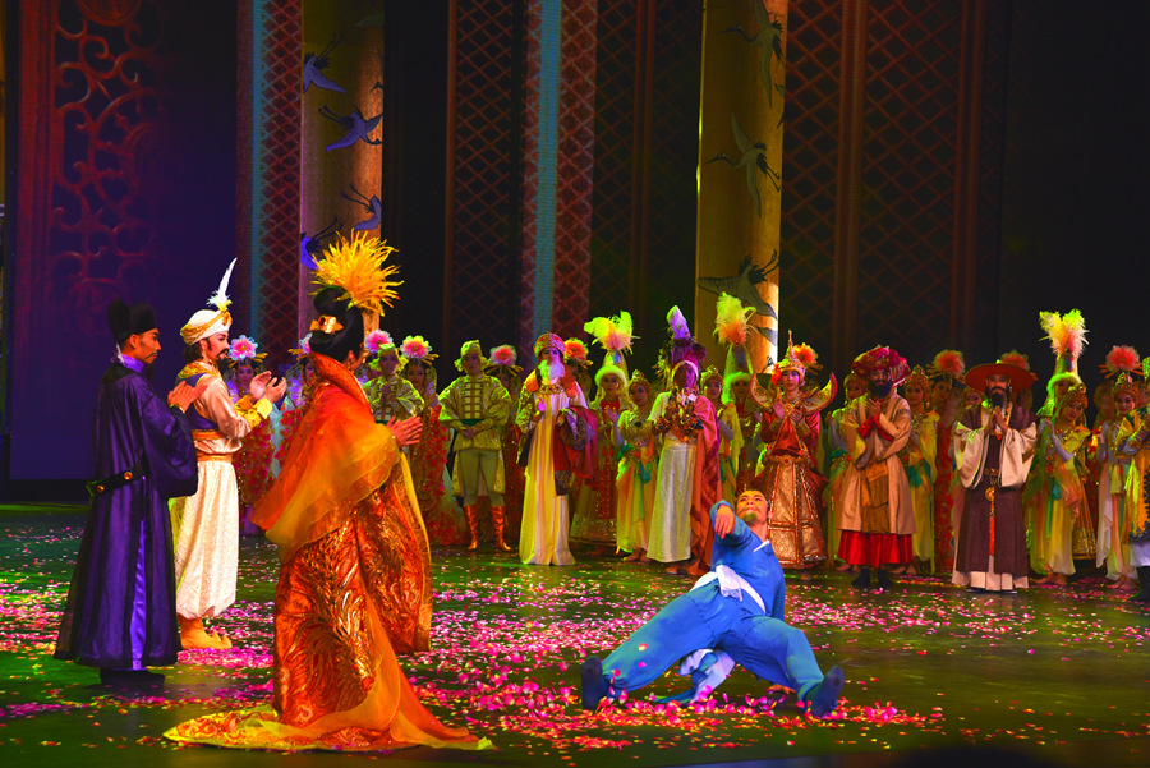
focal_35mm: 105
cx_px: 575
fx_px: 3356
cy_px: 384
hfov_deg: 19.4
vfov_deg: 13.1
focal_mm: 105
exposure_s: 1/200
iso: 400
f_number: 7.1
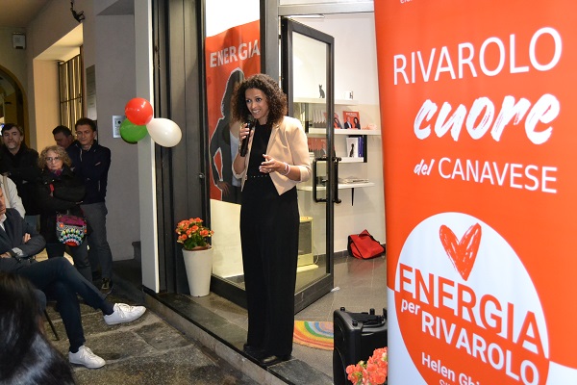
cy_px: 192
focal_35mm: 33
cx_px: 288
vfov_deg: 40.0
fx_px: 529
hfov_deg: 57.2
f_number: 3.5
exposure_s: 1/60
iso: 3200
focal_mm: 22
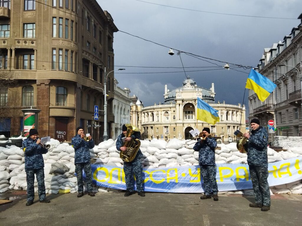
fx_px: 236
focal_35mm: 27
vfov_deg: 51.4
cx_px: 151
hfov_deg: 65.3
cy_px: 113
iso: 99
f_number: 1.79
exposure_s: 1/3559
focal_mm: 4.71
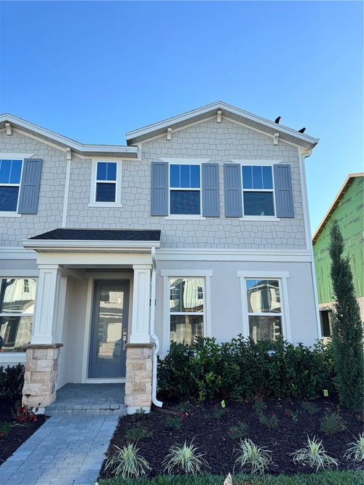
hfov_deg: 56.8
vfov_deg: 71.6
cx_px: 182
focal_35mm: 24
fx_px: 337
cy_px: 242
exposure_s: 1/1678
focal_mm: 6.76
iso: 80
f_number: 1.78
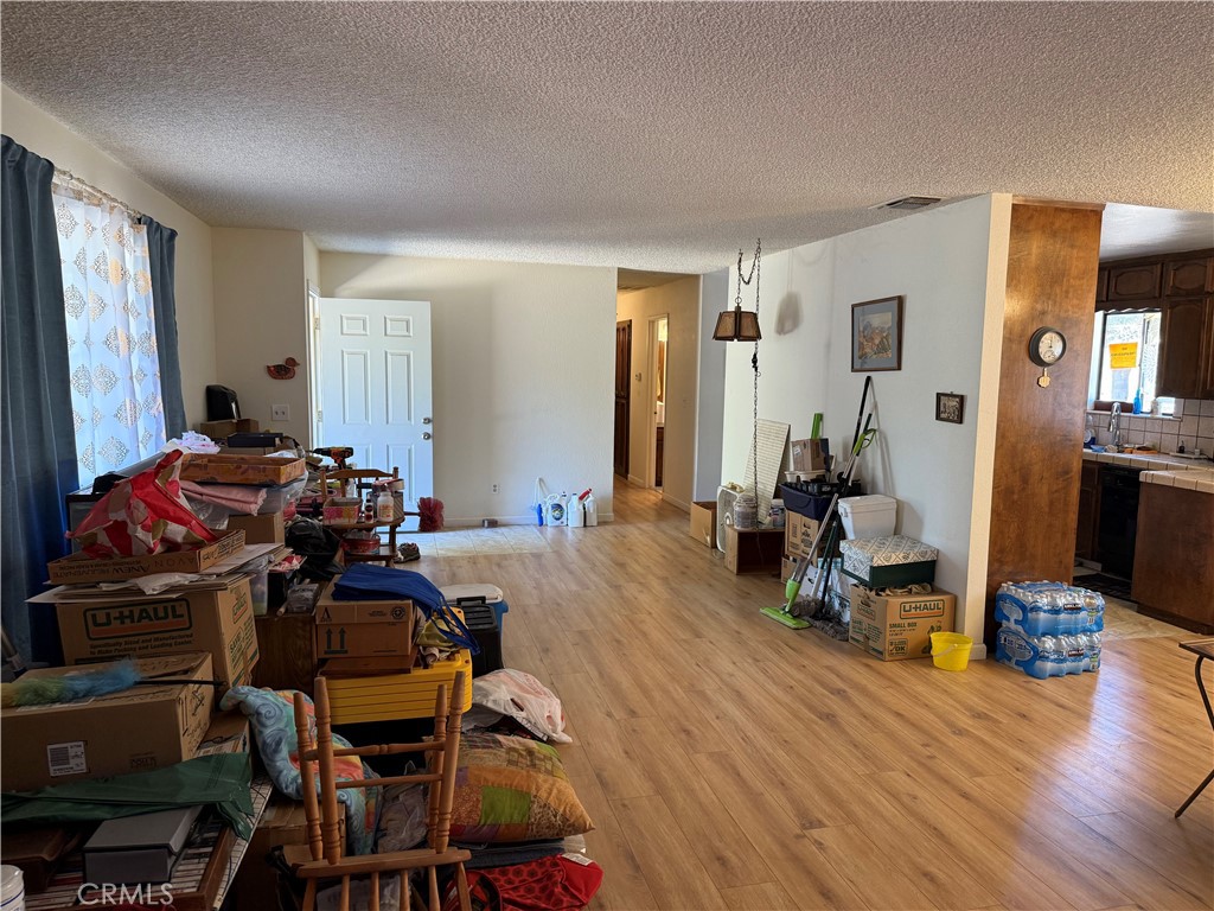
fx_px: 842
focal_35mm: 24
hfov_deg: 71.6
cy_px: 456
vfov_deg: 56.8
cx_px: 607
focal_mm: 6.76
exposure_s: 1/60
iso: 160
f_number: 1.78
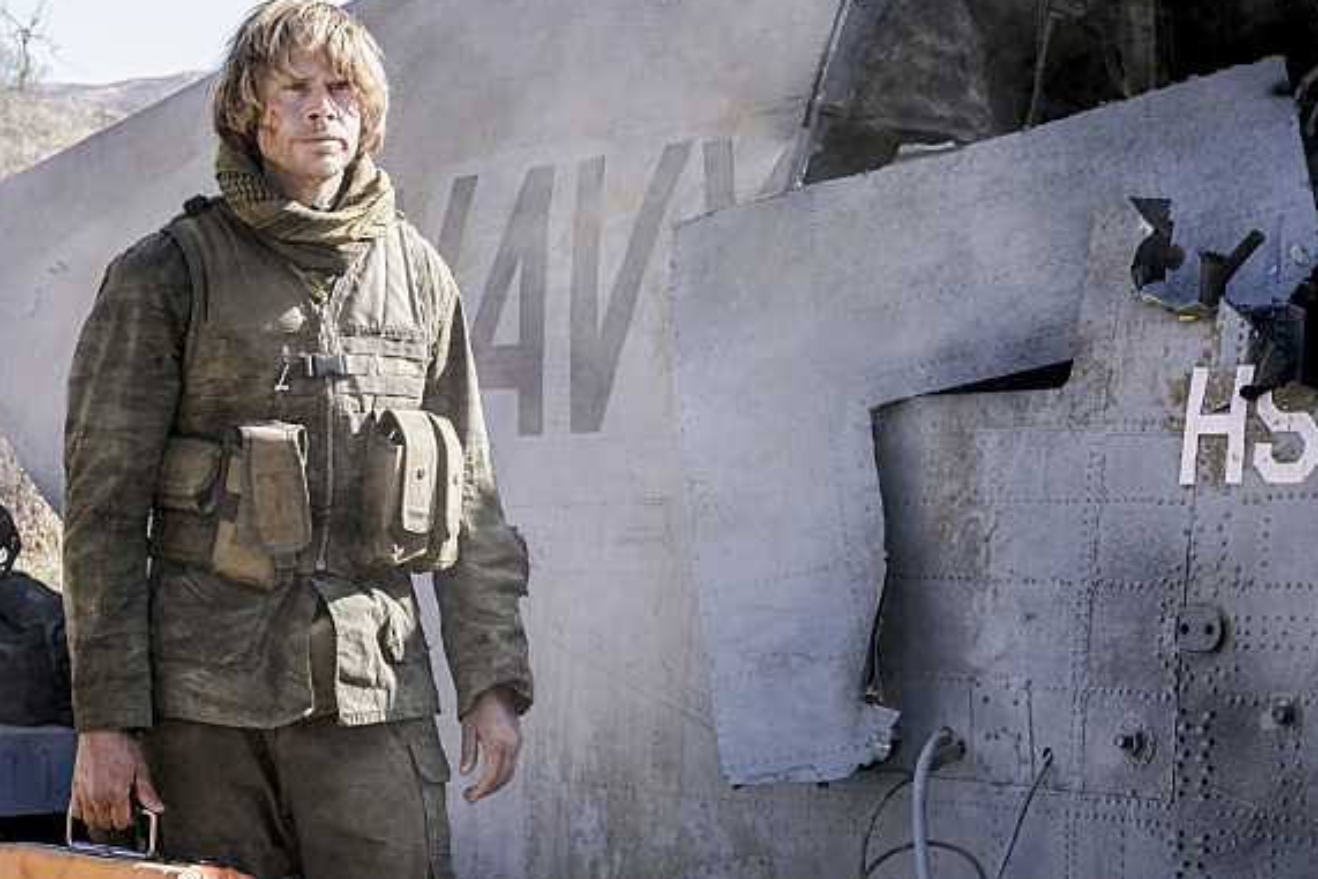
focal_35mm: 91
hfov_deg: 22.3
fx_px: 3332
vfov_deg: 15.0
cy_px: 457
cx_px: 422
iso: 1600
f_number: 11
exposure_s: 1/640
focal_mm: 65
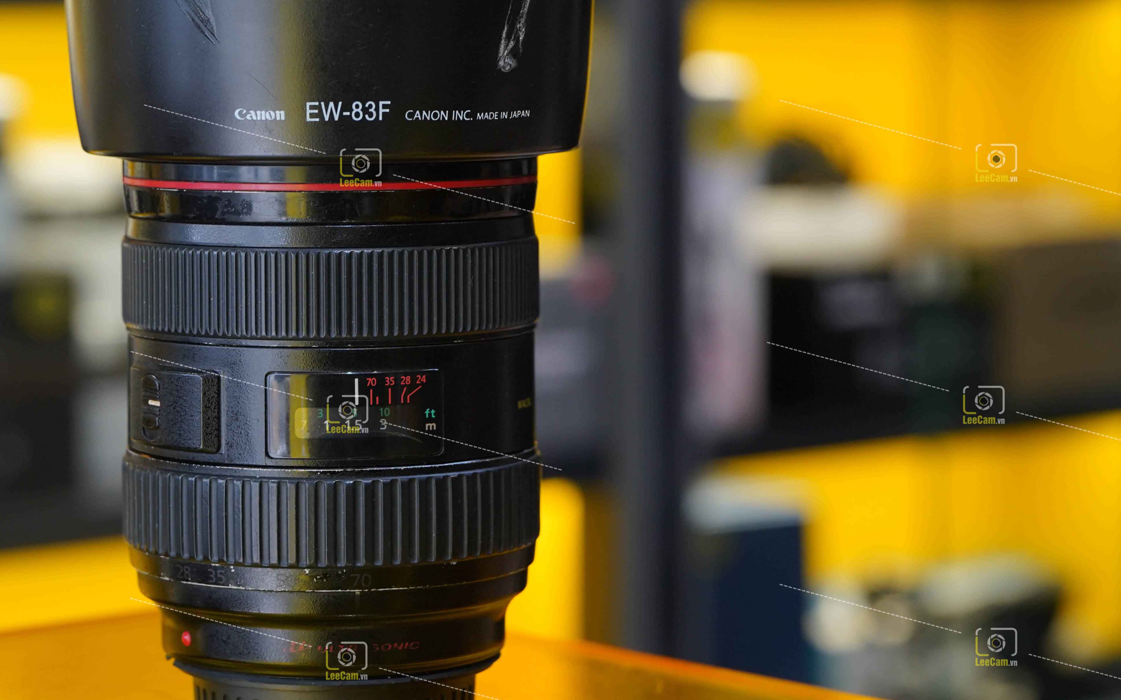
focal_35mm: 110
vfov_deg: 11.9
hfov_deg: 18.9
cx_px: 345
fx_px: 3361
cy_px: 187
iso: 1000
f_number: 5.6
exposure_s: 1/125
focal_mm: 70
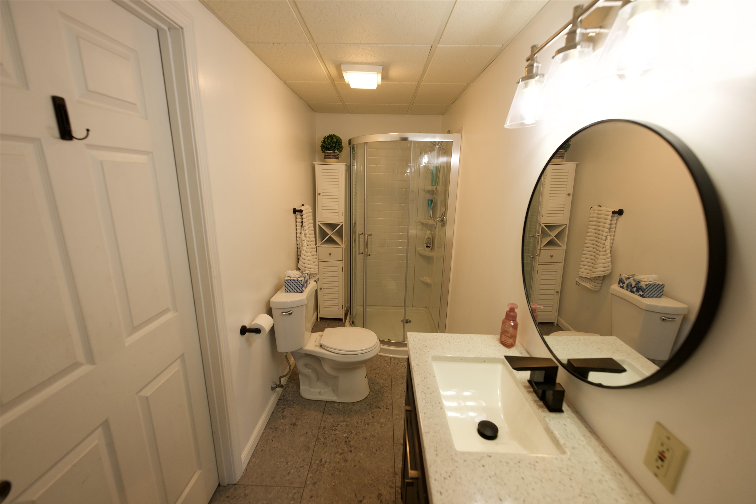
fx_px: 294
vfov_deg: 81.2
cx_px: 378
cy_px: 252
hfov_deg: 104.3
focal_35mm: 14
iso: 110
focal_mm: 14
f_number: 4
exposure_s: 1/15
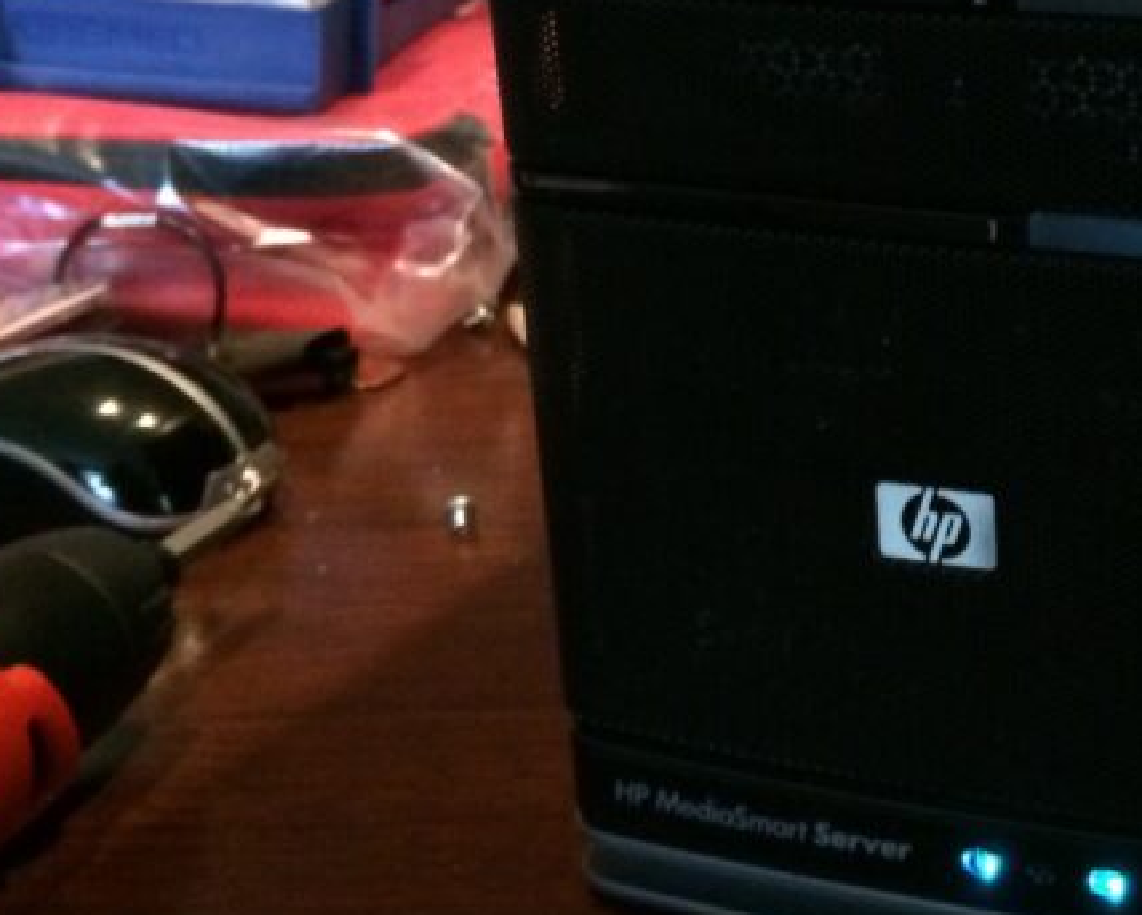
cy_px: 96
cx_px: 1158
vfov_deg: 21.4
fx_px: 2368
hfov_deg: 25.7
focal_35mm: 70
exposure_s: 1/15
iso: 400
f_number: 2.2
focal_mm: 4.12
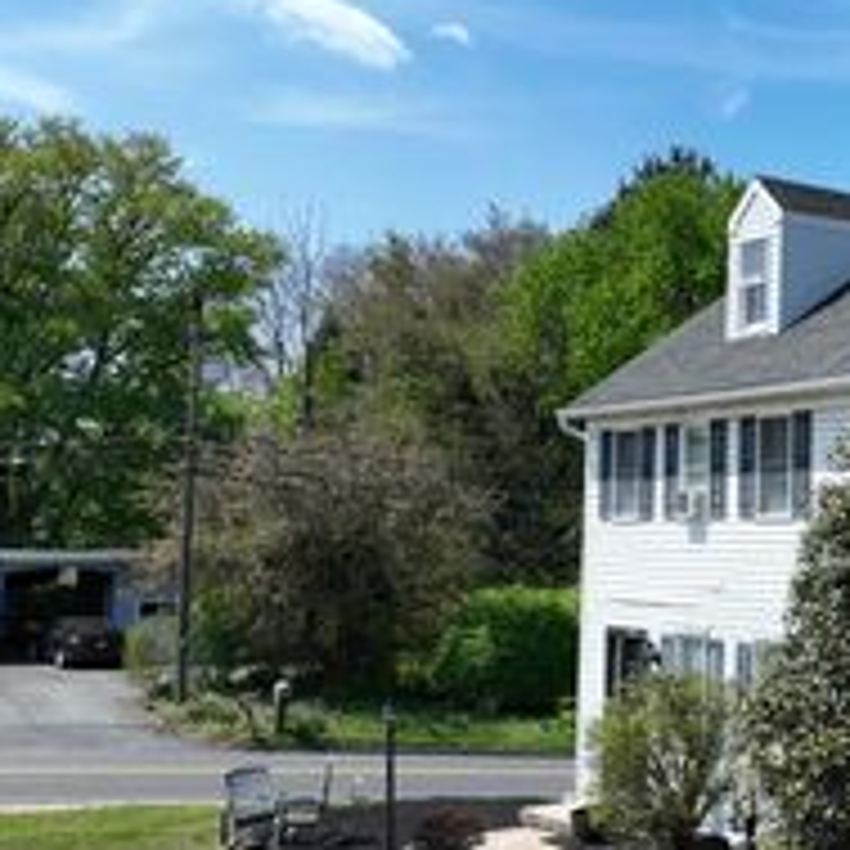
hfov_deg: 26.3
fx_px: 1556
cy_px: 425
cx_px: 1088
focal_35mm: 56
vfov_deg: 30.6
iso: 100
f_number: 2.8
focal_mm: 12.29
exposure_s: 1/500
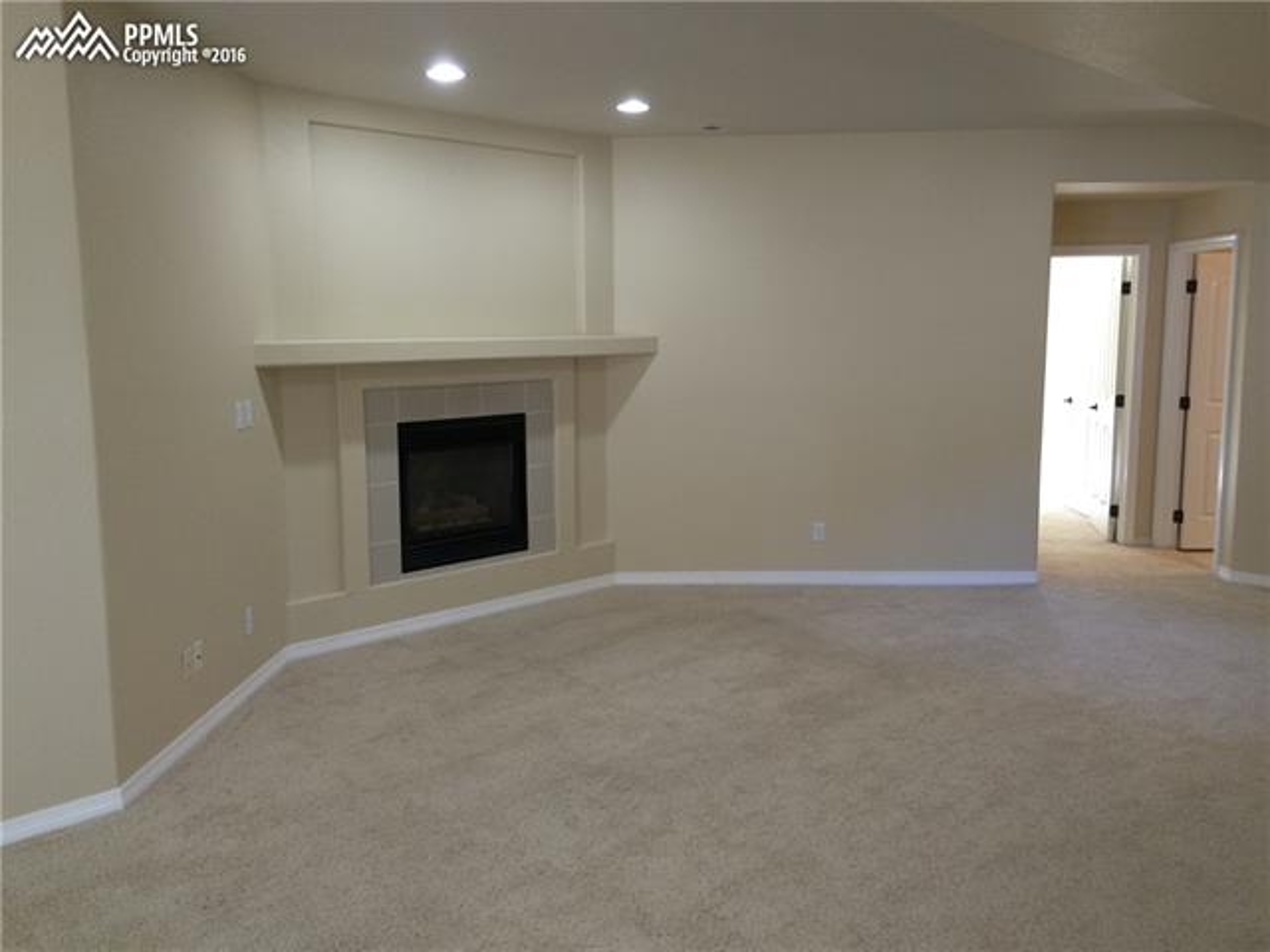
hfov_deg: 61.7
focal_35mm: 29
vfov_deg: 48.2
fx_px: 1064
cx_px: 635
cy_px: 476
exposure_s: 1/30
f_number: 2.2
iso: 125
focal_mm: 4.15
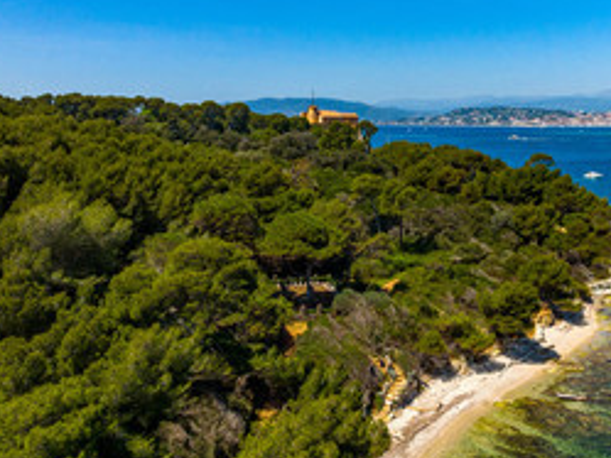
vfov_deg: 39.7
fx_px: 636
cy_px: 208
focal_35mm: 36
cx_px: 383
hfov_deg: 50.8
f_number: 8
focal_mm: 12.3
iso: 200
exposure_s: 1/1000
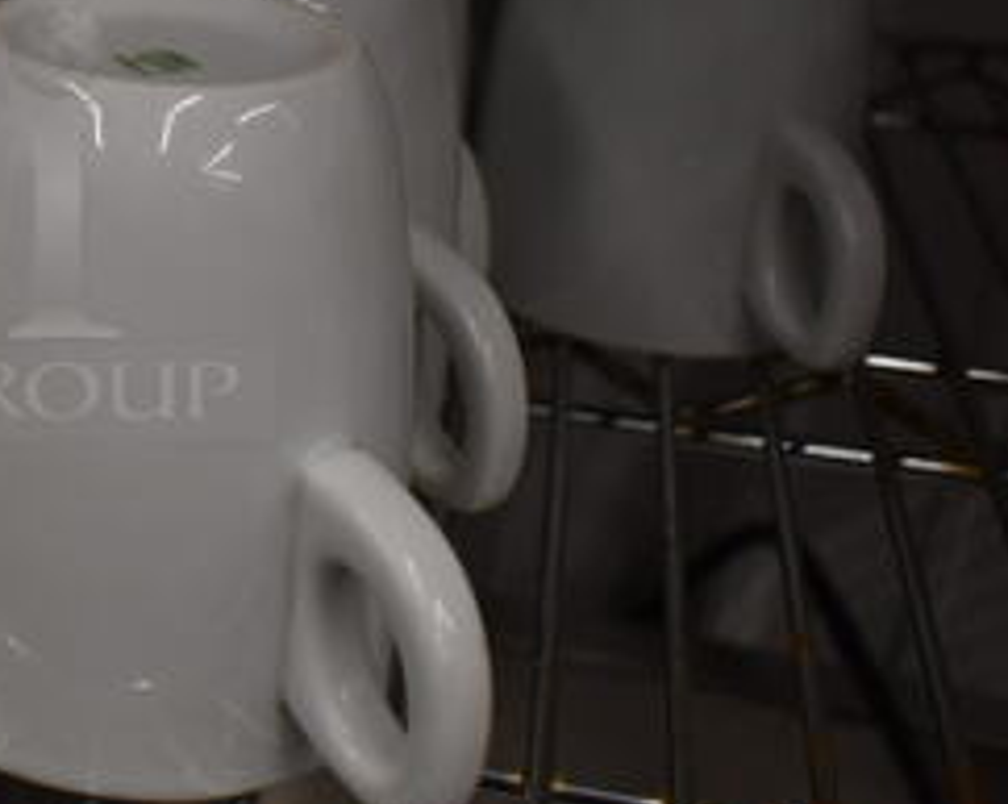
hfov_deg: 26.5
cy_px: 217
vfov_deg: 23.6
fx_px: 1907
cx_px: -187
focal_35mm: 64
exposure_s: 1/250
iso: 800
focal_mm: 18
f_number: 3.5
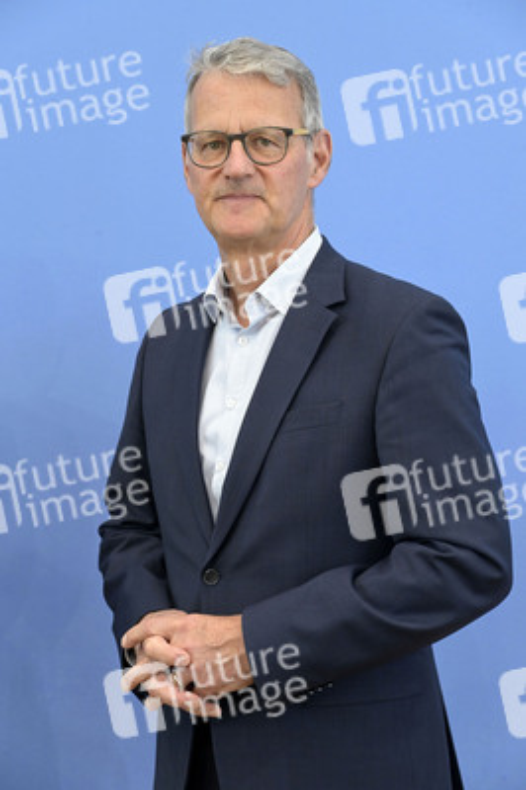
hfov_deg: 20.6
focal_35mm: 66
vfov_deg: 30.5
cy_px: 395
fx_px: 1449
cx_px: 263
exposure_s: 1/500
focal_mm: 66
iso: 5000
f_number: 5
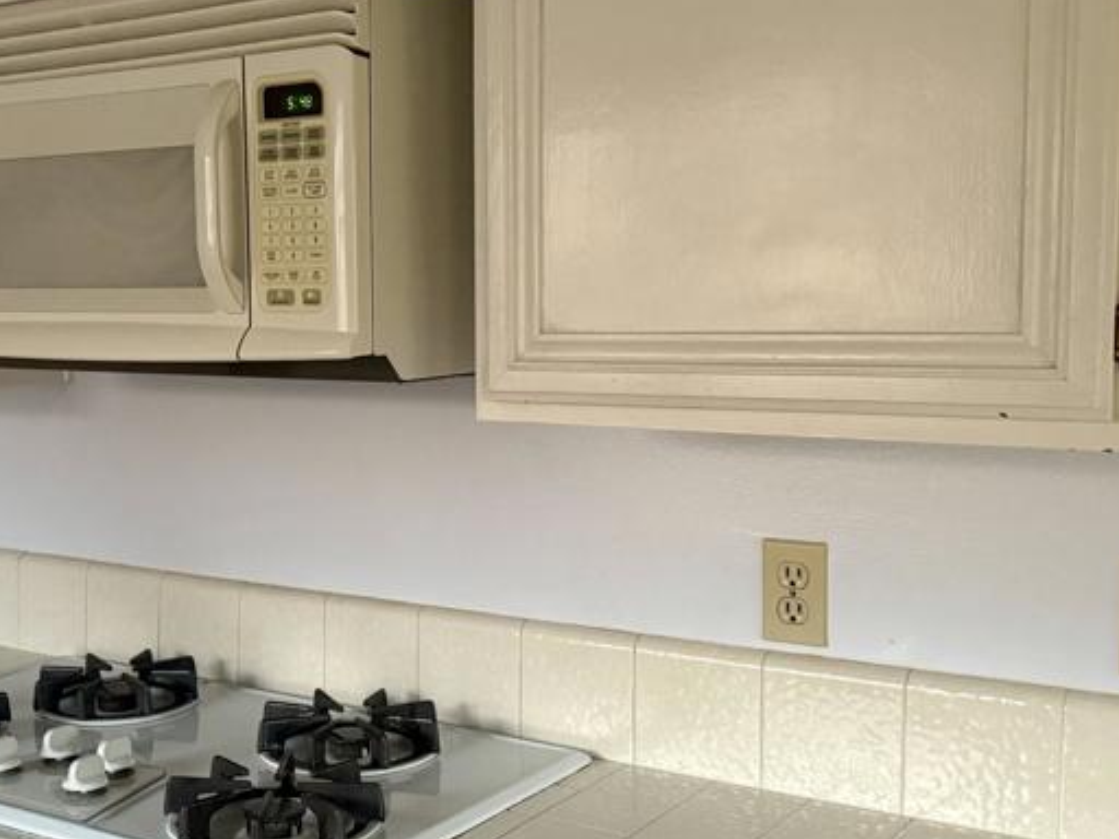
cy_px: 461
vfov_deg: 30.2
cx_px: 332
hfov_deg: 39.0
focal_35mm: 48
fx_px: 1552
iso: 500
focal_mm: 6.76
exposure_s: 1/60
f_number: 1.78
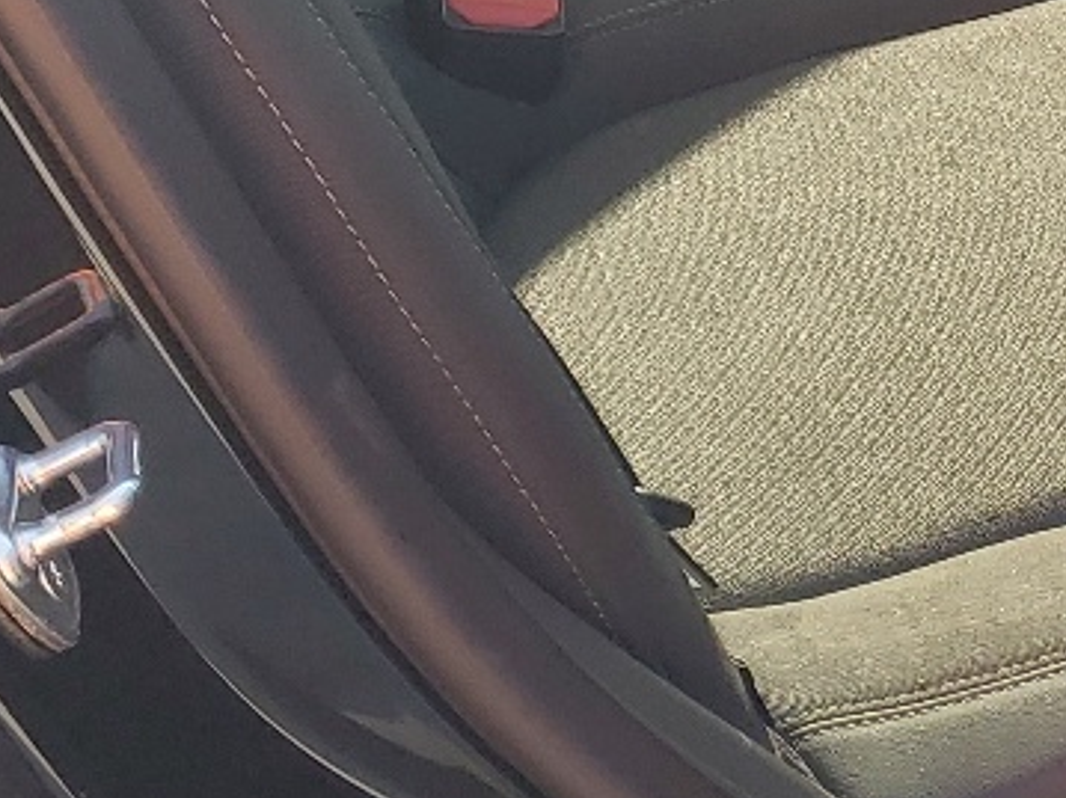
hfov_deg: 15.5
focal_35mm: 116
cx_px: 1639
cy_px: -374
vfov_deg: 12.2
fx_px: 3571
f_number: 1.5
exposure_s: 1/312
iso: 50
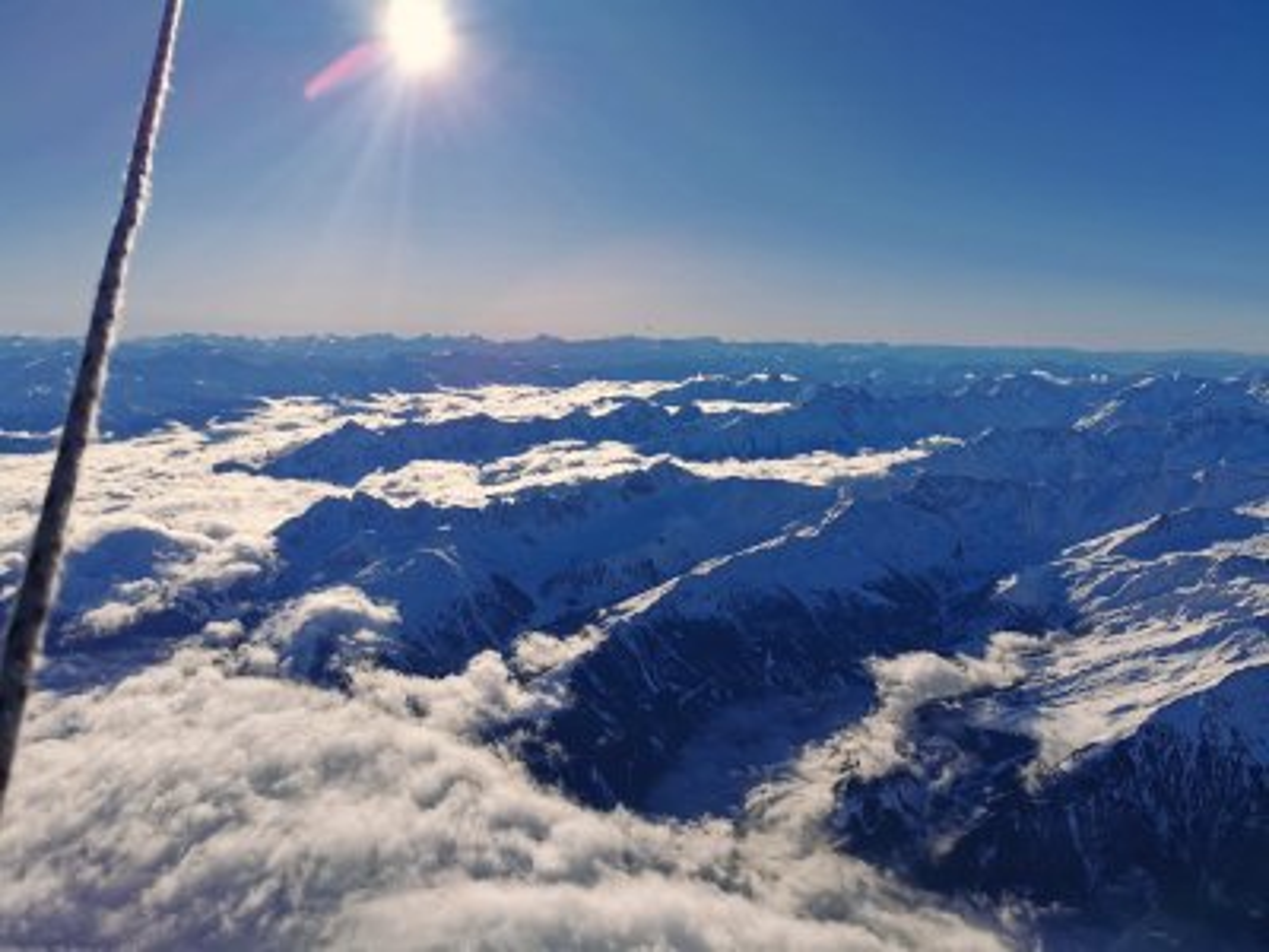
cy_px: 476
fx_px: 990
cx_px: 634
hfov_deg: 65.3
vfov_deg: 51.4
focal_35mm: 27
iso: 50
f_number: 1.6
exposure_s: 1/16129
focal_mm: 5.56
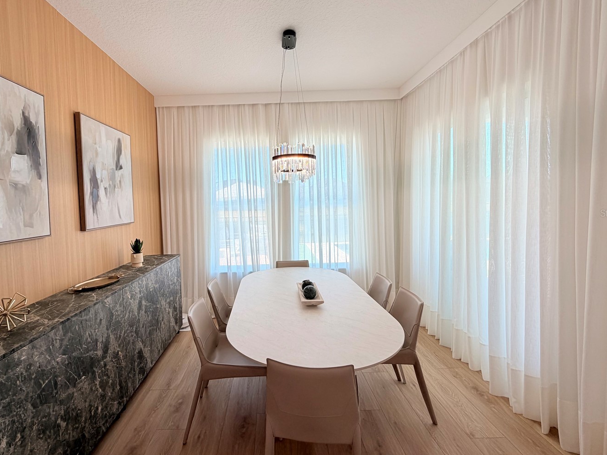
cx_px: 275
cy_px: 213
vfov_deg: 74.6
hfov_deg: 90.8
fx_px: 298
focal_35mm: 17
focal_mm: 2.22
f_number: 2.2
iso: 25
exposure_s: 1/61
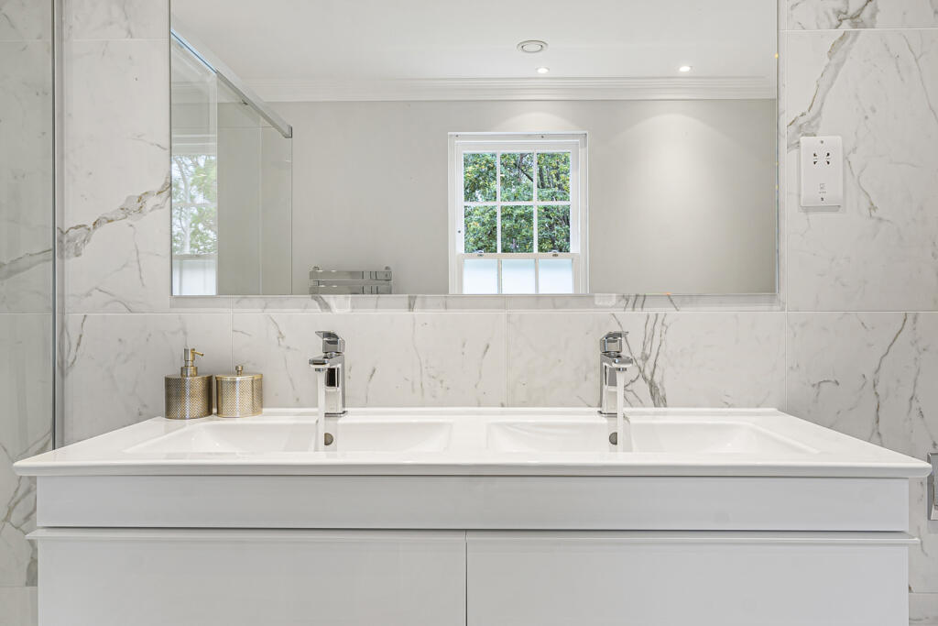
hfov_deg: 73.7
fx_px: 625
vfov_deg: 53.1
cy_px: 313
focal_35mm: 24
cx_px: 469
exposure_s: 1/6
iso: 100
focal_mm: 16
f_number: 8
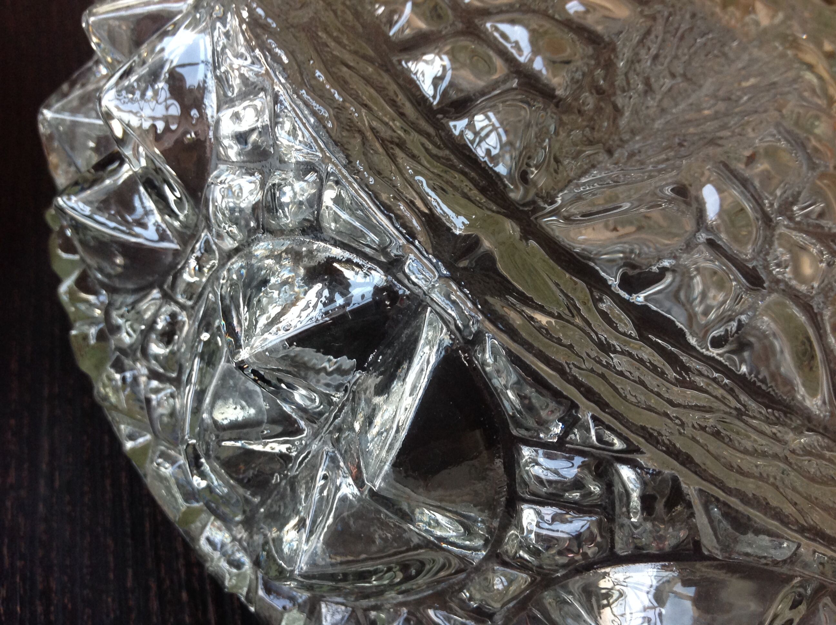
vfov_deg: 40.6
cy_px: 312
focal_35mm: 35
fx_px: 844
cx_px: 418
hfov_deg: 52.7
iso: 125
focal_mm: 4.28
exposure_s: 1/17
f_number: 2.4
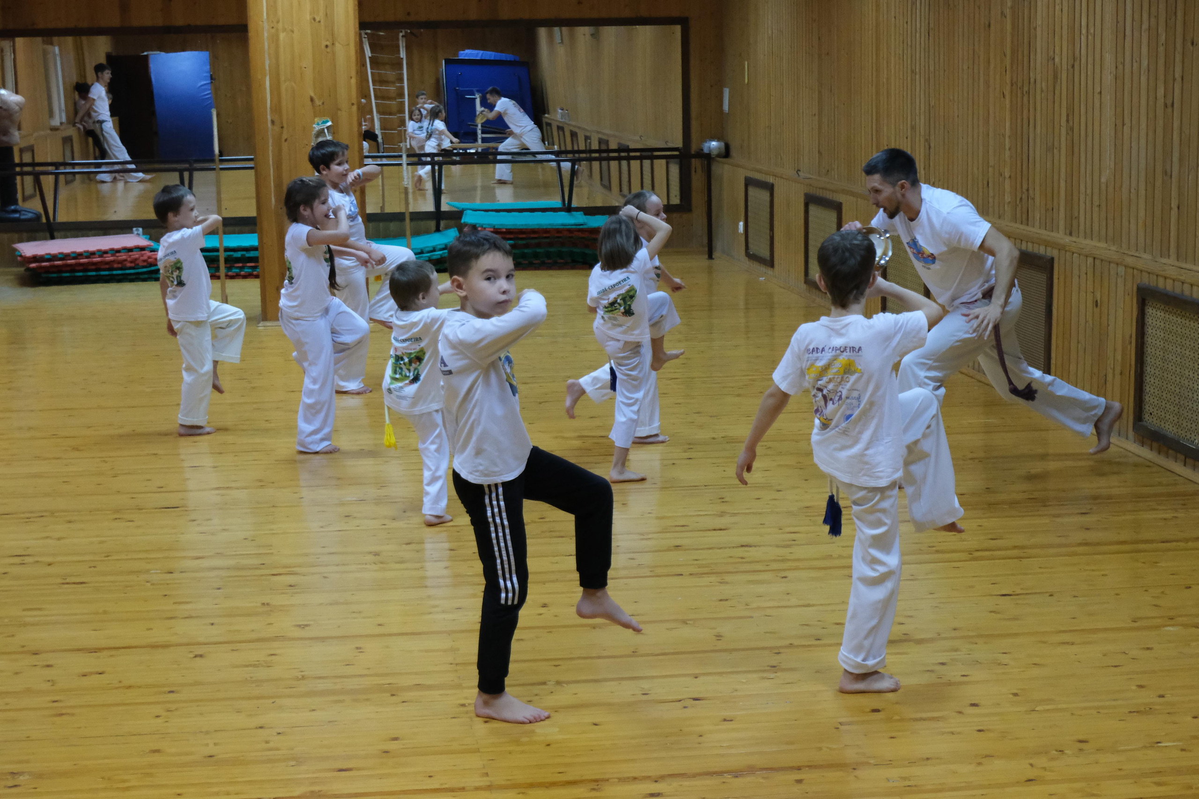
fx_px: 1965
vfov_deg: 23.0
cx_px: 600
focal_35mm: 59
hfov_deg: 33.9
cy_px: 400
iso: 6400
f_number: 5.6
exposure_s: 1/160
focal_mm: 39.6
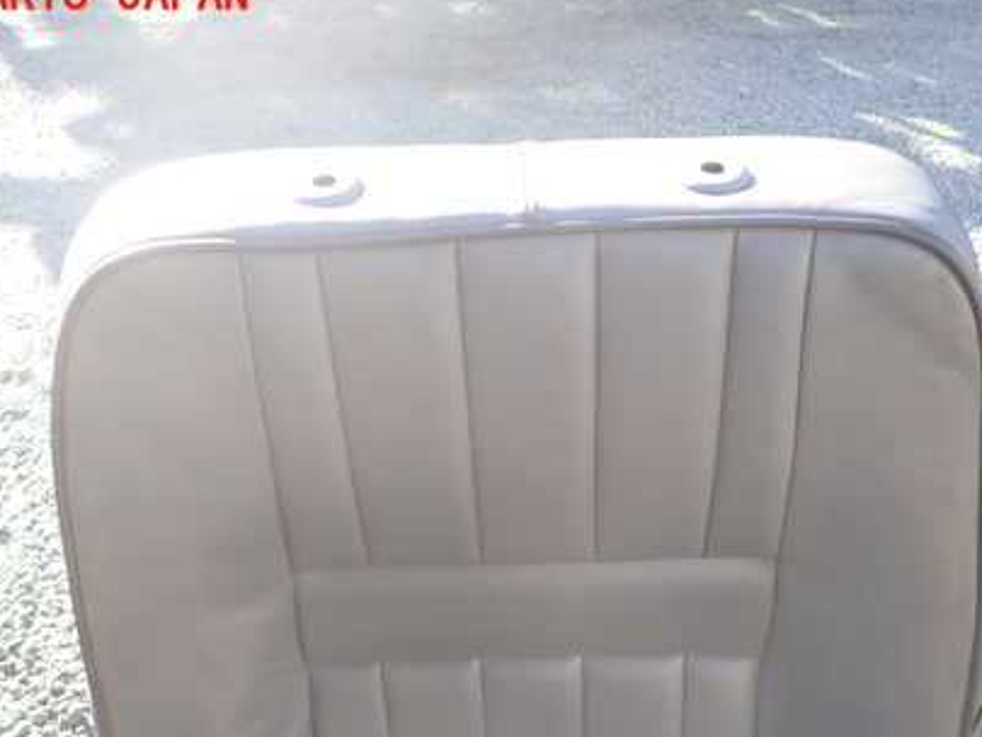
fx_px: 1050
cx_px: 536
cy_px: 509
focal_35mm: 37
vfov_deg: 38.1
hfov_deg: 50.1
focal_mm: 4.5
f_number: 2.8
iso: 100
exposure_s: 1/100
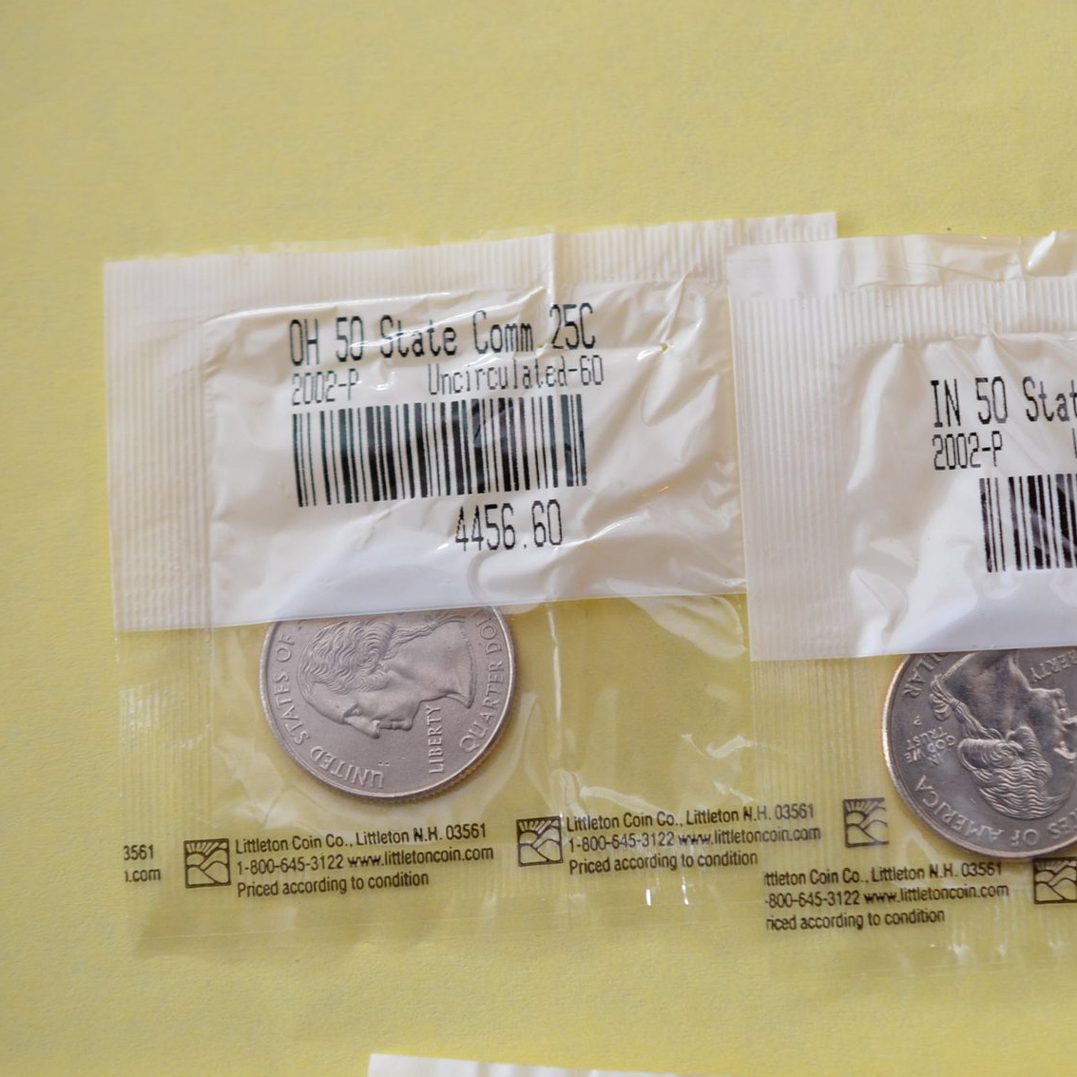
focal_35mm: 77
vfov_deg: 22.5
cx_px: 712
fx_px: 2710
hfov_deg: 22.4
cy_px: 538
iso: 800
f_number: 4
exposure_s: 1/60
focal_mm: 40
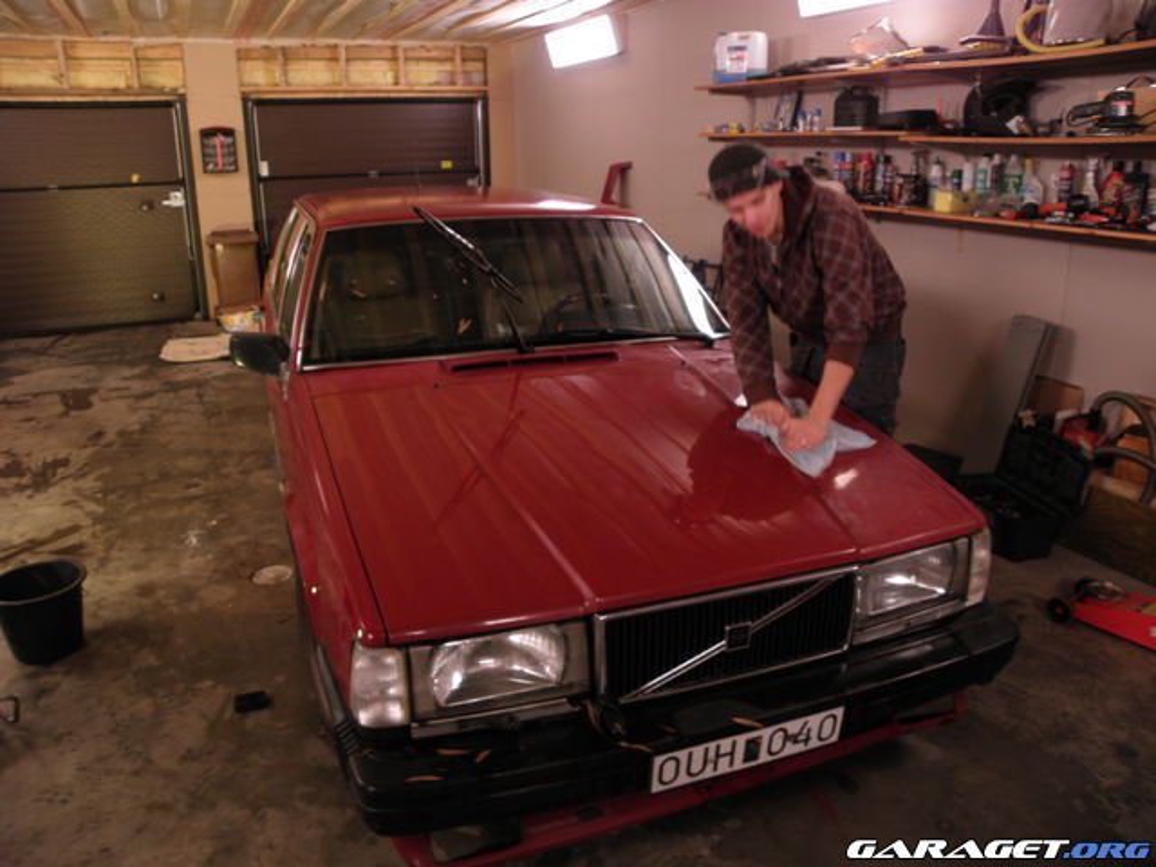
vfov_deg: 53.1
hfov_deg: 67.3
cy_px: 434
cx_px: 578
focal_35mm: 26
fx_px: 868
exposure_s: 1/8
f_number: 2.8
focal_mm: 4.6
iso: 125
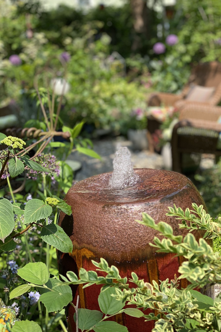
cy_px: 166
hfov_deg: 24.6
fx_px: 506
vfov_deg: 36.2
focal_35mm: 55
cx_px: 120
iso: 20
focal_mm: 6
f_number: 2
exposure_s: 1/500
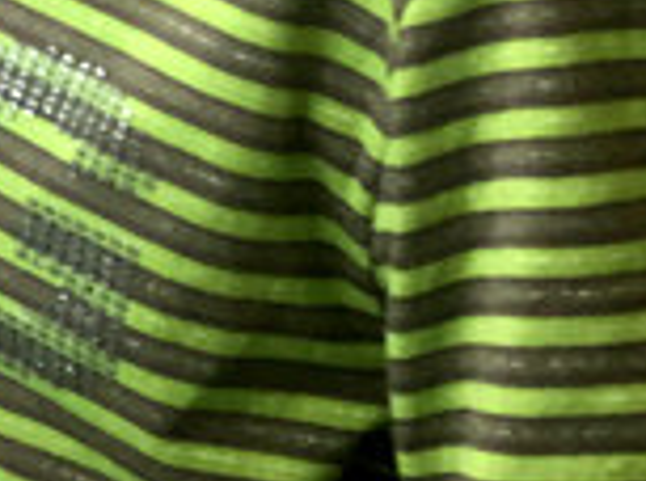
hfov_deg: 11.6
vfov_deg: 9.3
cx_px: -671
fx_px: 2830
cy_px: -342
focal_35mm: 152
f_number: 2.2
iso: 40
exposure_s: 1/33
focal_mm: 4.15
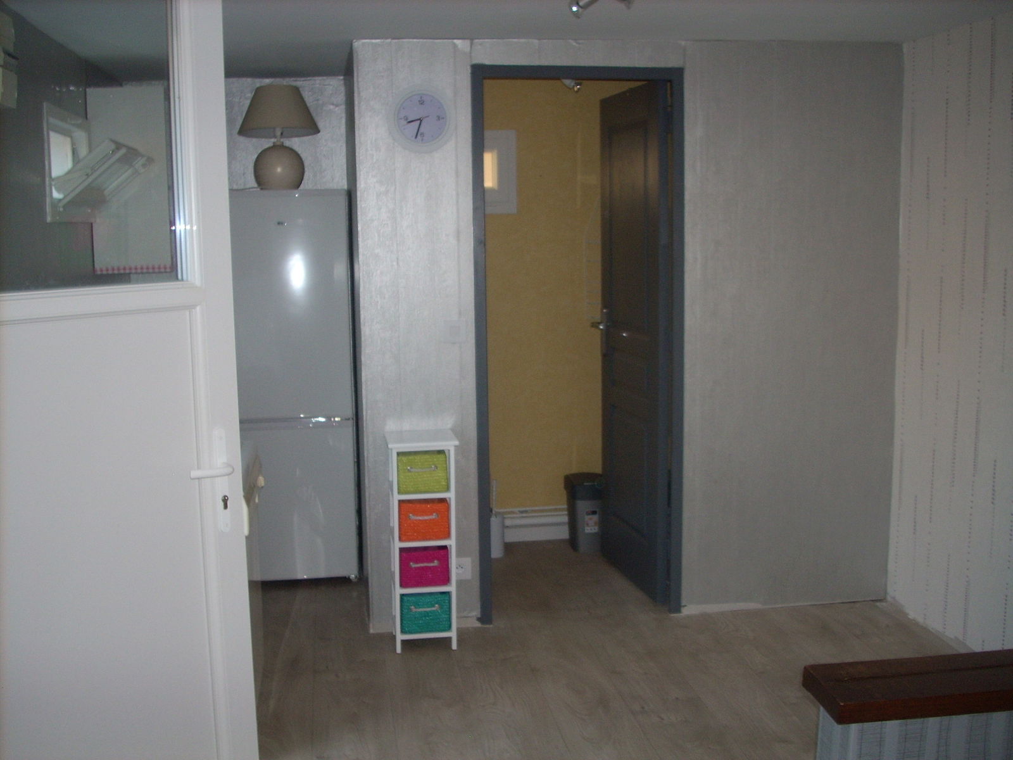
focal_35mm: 37
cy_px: 380
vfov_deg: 38.7
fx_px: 1083
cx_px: 506
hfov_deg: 50.1
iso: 100
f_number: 2.8
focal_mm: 6.2
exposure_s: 1/60
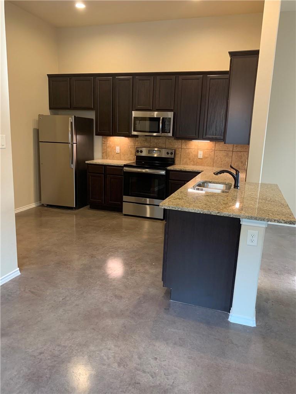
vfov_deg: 67.3
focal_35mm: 26
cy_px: 197
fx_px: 296
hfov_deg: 53.1
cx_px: 148
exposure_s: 1/60
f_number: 1.8
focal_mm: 4.25
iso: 250
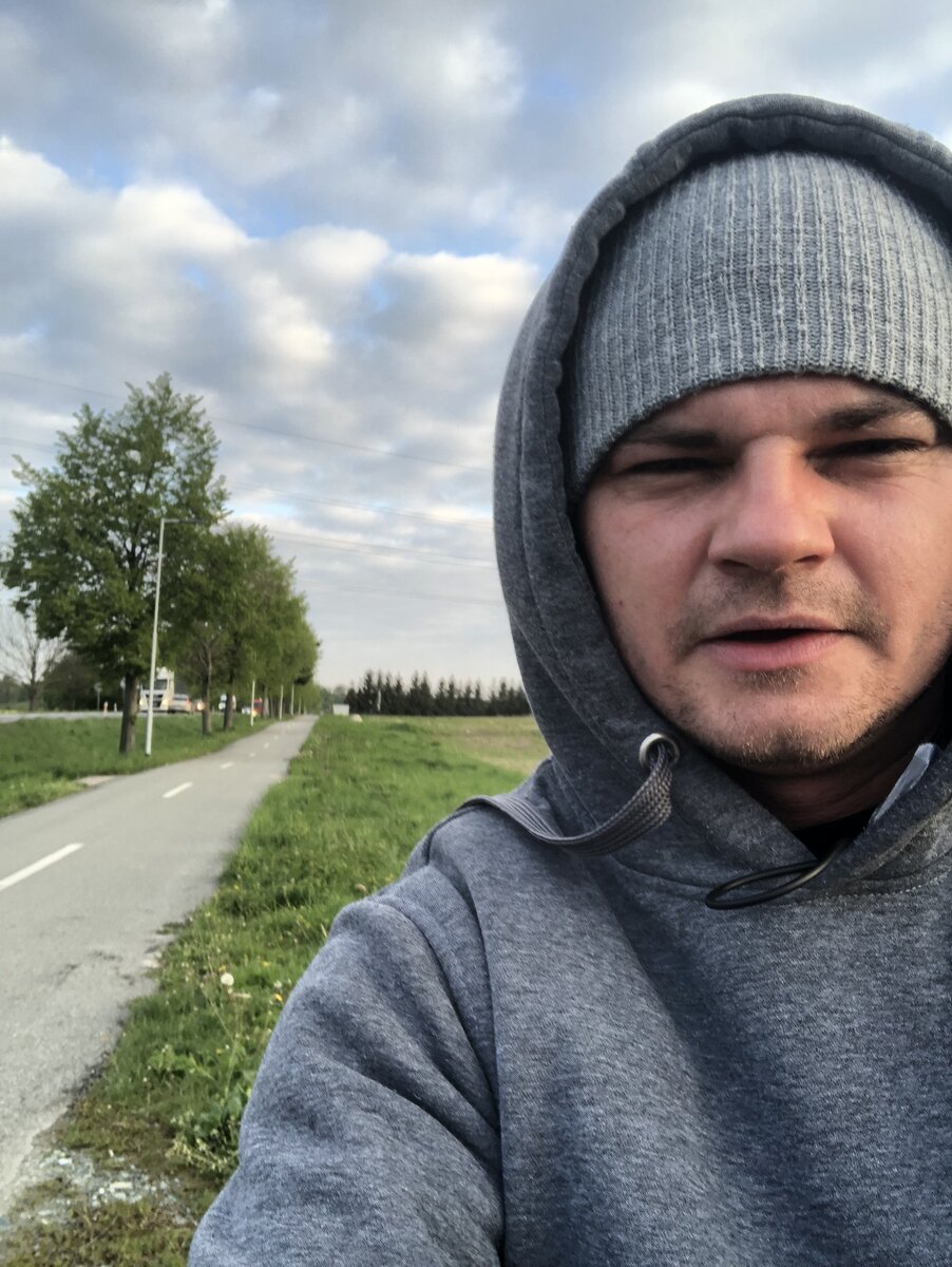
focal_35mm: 32
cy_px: 634
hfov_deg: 44.2
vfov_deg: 56.8
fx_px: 1172
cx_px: 476
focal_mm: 2.87
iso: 50
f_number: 2.2
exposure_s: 1/120
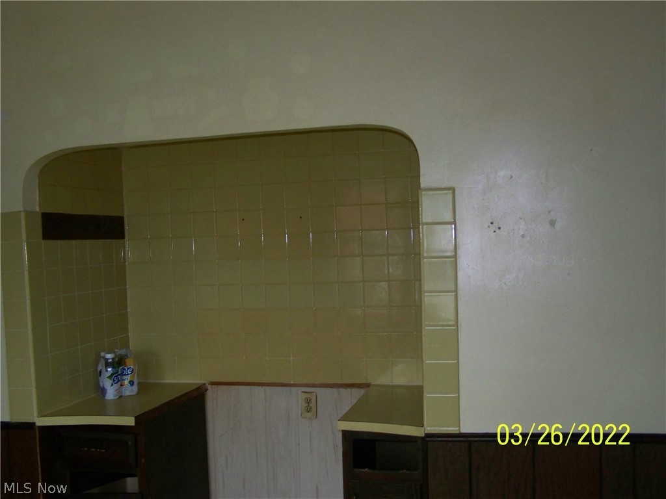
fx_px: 731
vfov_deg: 37.7
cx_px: 333
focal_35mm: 38
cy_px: 250
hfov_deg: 49.0
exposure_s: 1/30
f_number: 2.8
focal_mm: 6.3
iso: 200
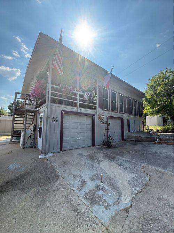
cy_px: 116
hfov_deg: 85.7
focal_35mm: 14
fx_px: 94
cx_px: 87
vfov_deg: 102.1
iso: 64
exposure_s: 1/985
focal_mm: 2.22
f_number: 2.2
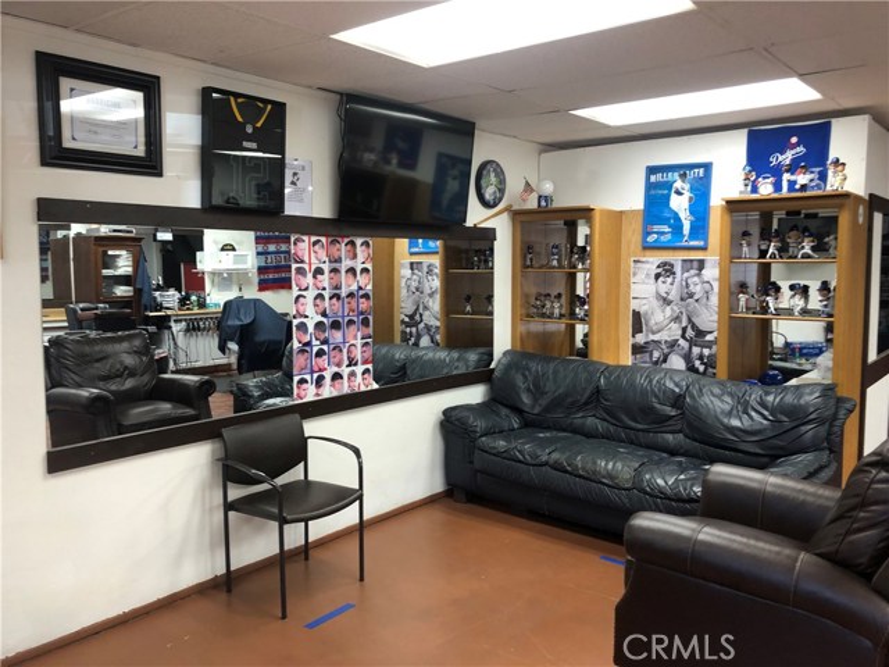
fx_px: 719
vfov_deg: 49.7
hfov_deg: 63.4
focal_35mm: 28
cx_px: 444
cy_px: 334
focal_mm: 3.99
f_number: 1.8
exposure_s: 1/15
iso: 40
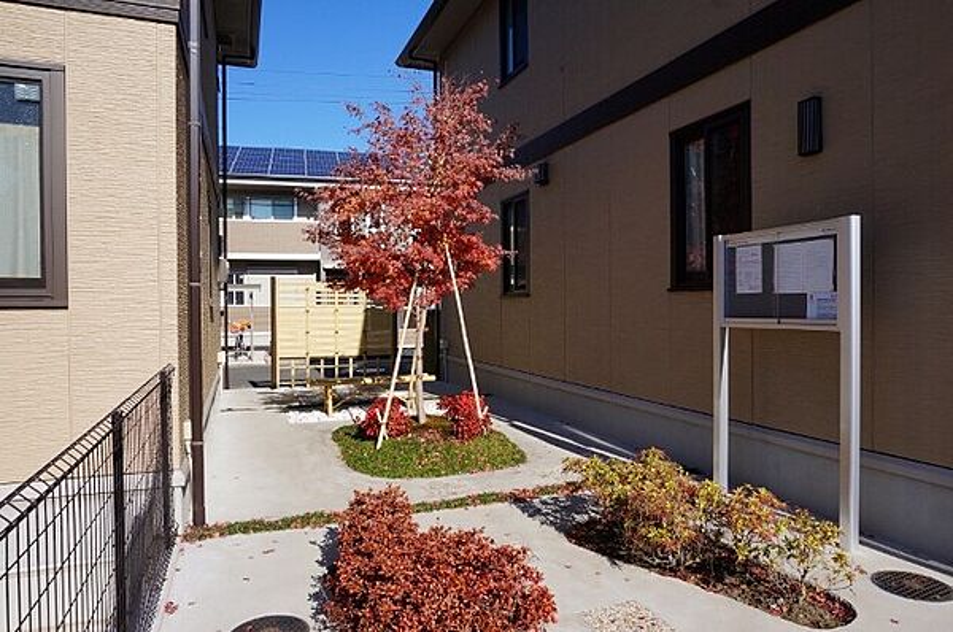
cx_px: 476
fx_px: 634
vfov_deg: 53.0
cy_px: 316
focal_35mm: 24
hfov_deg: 73.8
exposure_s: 1/160
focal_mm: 16
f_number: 16
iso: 200
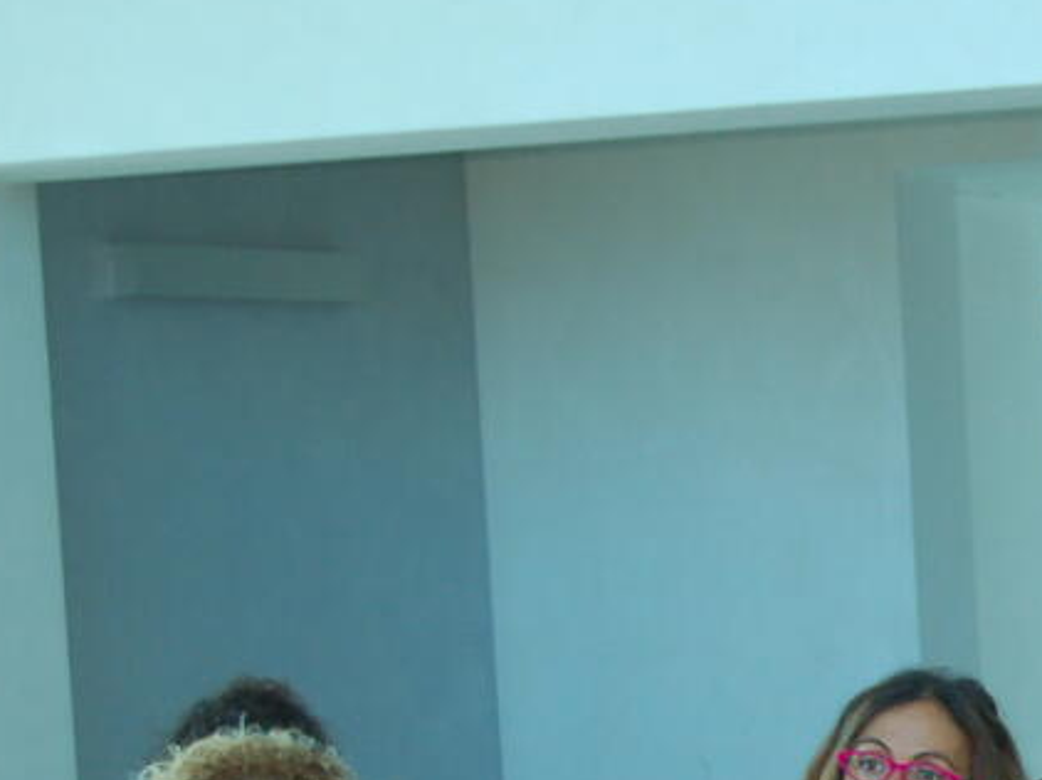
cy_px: 889
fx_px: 4313
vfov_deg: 10.2
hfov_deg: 13.2
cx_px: 1447
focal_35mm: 143
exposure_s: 1/60
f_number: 4.8
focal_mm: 35
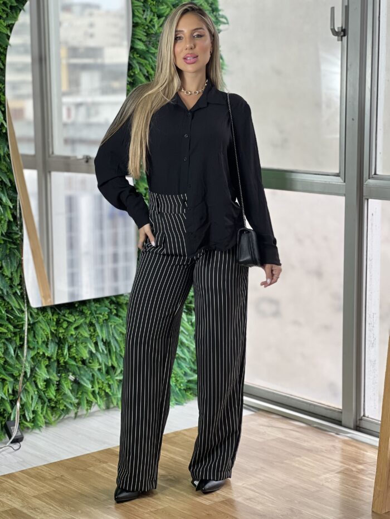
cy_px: 260
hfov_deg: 19.1
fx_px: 1156
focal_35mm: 77
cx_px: 195
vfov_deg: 25.3
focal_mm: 9
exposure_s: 1/120
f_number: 2.8
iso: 160
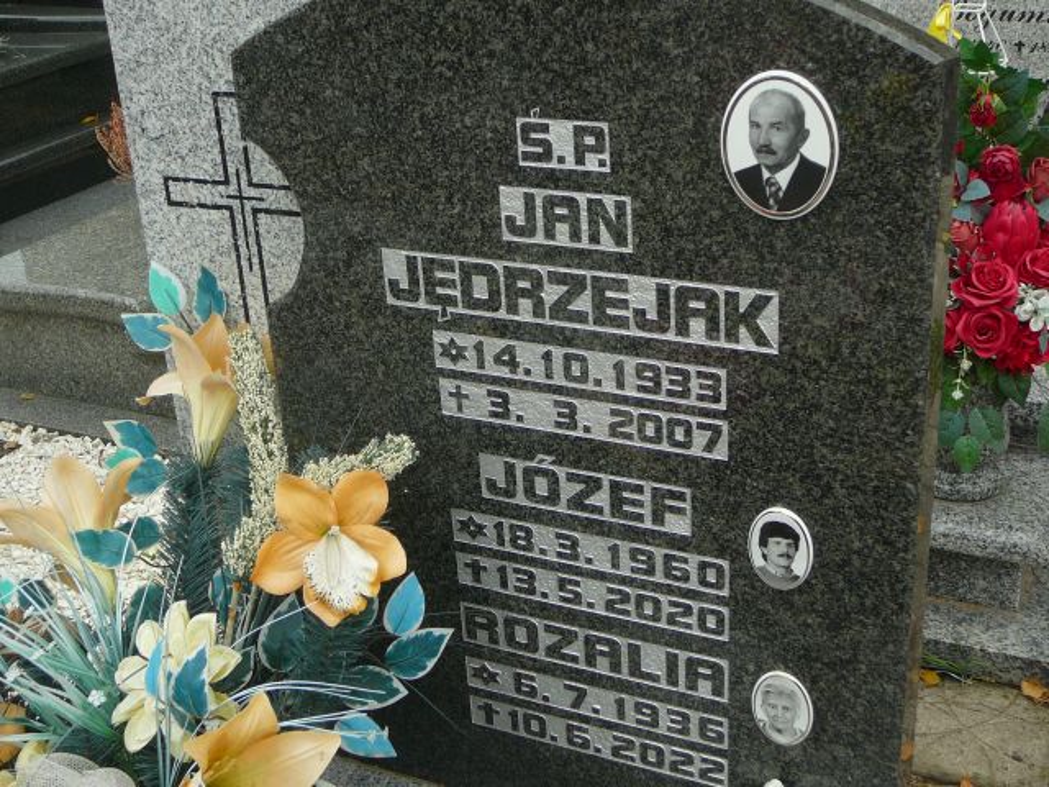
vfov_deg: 30.9
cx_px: 524
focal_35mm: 47
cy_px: 394
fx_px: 1424
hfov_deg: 40.4
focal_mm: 7
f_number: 3.3
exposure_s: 1/160
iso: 80
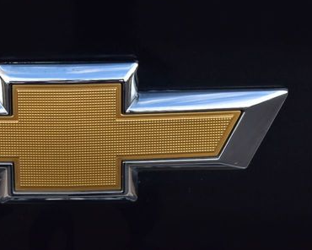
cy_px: 130
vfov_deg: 13.2
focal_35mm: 117
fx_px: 1080
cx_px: 58
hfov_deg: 16.3
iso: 400
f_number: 10
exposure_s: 1/200
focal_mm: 48
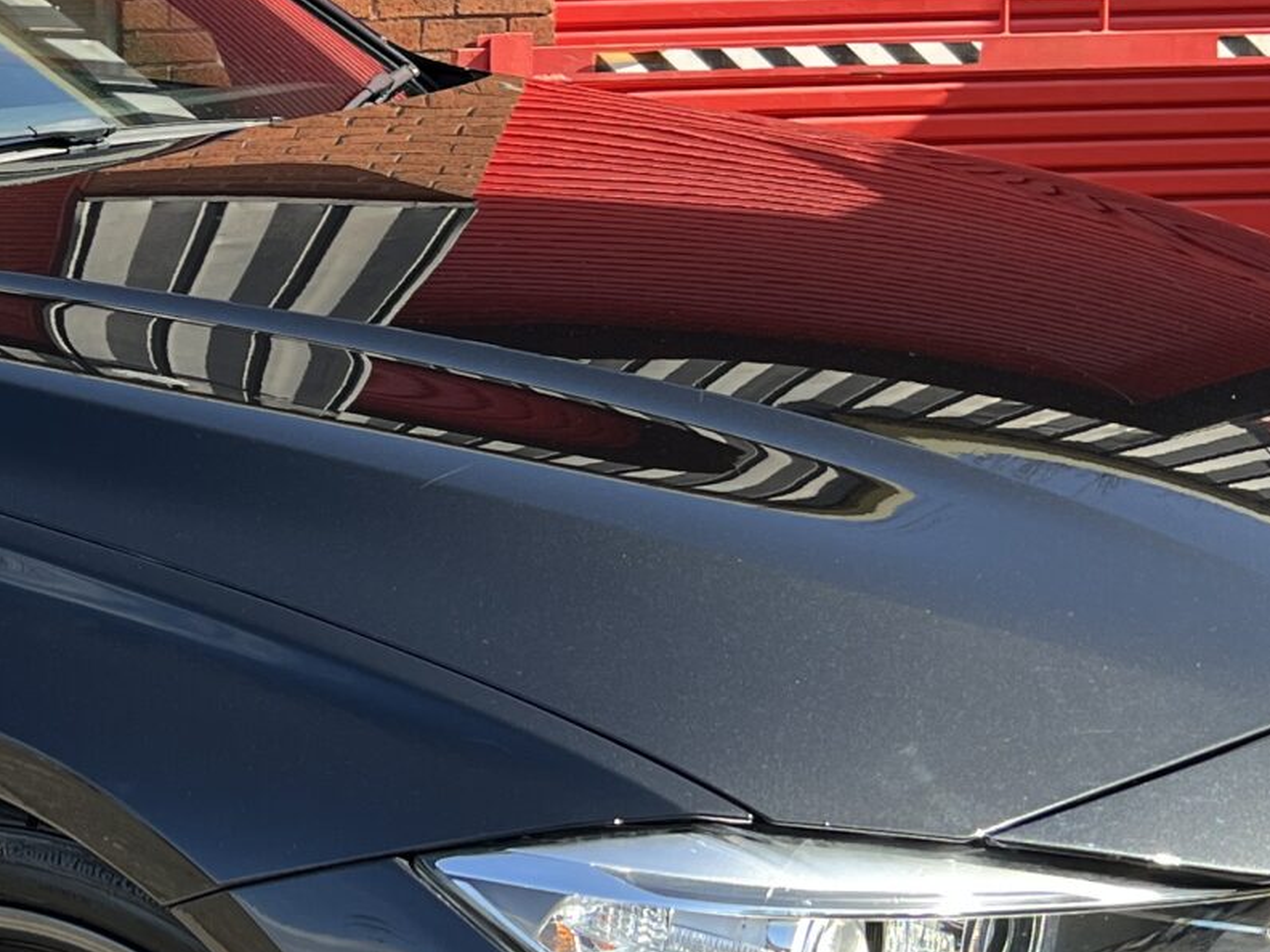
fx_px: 3082
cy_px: 479
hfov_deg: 22.2
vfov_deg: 17.6
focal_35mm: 84
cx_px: -53
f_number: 1.5
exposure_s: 1/728
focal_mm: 5.7
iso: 50
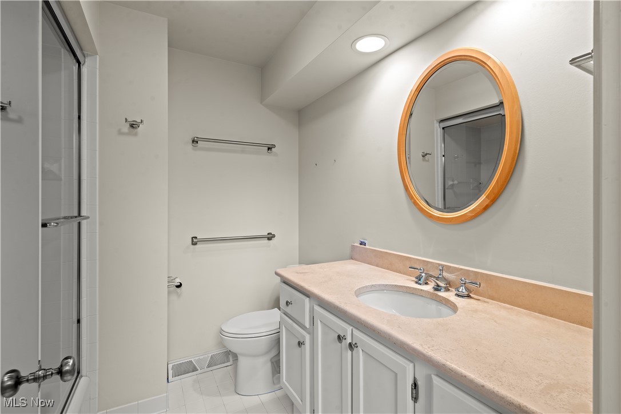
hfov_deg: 93.3
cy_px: 207
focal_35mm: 17
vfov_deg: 70.4
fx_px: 293
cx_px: 310
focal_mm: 17
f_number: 10
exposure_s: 1/1.67
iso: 320
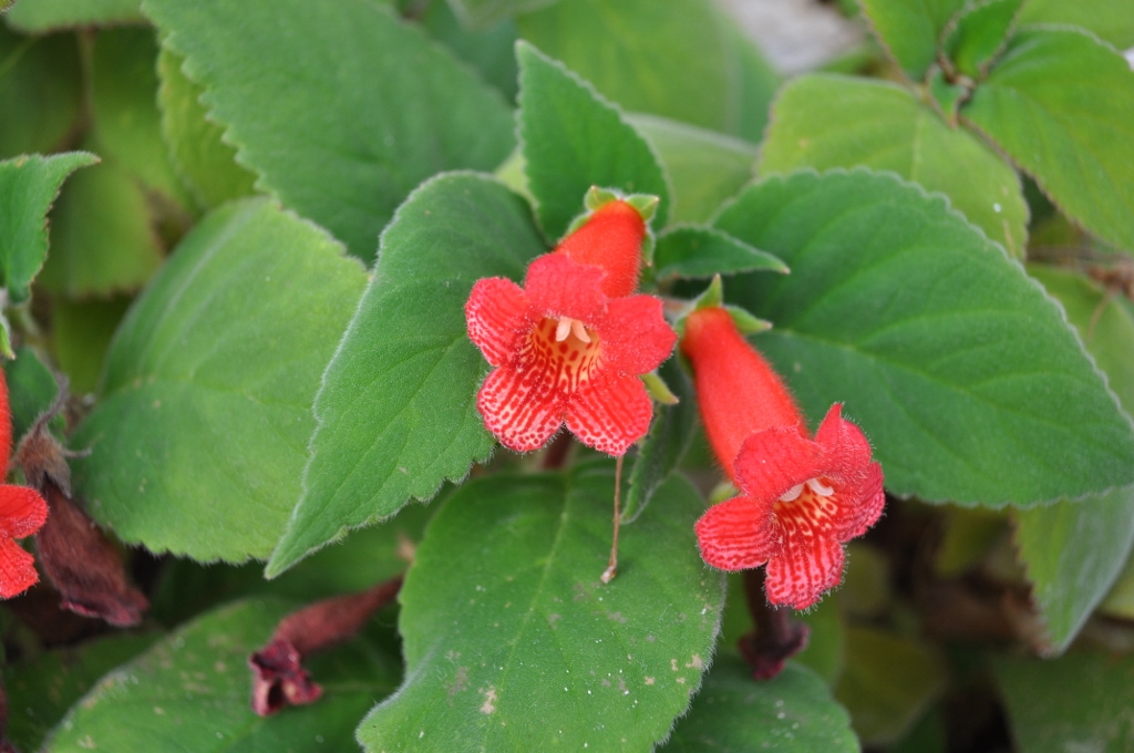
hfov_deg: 45.0
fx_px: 1368
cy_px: 376
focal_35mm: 44
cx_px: 567
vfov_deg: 30.8
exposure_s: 1/100
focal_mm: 29
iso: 400
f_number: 5
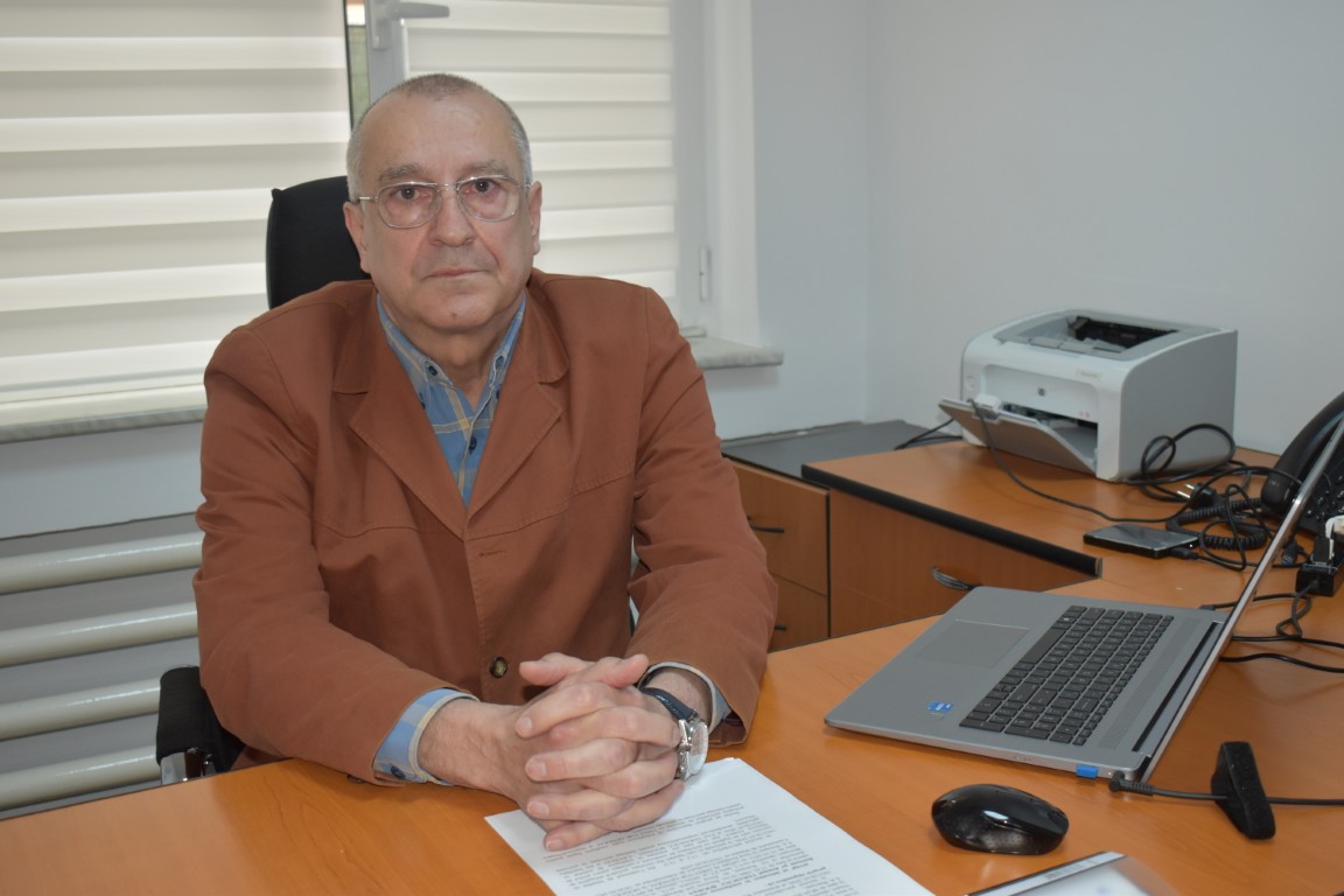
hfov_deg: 47.9
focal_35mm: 40
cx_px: 672
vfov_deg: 33.0
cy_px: 448
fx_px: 1512
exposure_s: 1/80
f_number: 4.5
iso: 800
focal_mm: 27
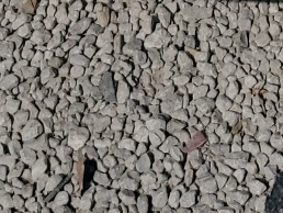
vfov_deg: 8.0
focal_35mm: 161
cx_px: 235
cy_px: -412
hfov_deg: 12.2
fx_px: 1317
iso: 50
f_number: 1.5
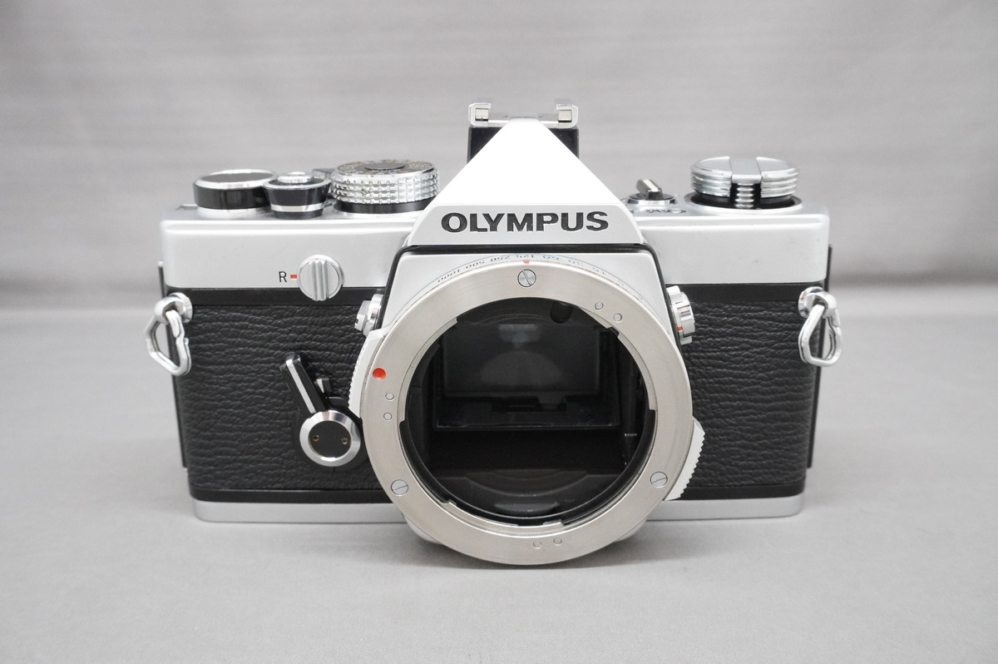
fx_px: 997
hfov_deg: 53.2
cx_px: 499
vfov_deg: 36.8
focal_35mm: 36
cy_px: 332
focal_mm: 24
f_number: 11
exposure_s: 1/40
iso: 6400
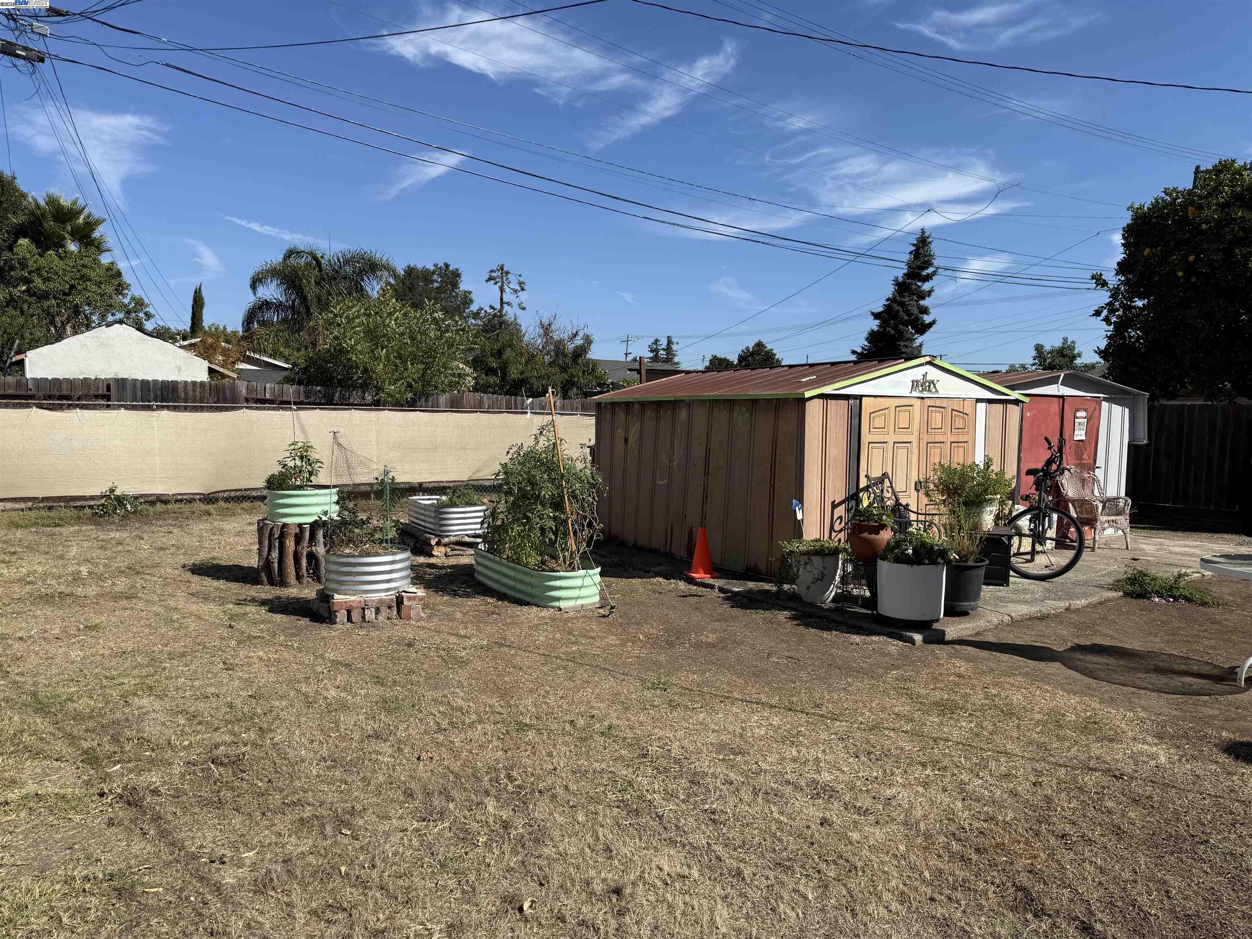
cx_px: 626
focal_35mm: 24
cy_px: 470
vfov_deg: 56.8
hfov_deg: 71.6
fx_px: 868
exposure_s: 1/5319
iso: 80
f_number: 1.78
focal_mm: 6.76
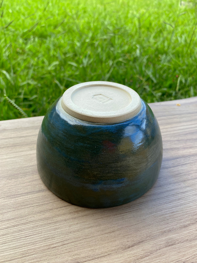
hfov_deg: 53.1
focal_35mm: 26
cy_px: 132
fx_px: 197
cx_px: 98
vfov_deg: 67.3
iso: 40
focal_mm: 4.2
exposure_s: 1/121
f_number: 1.8
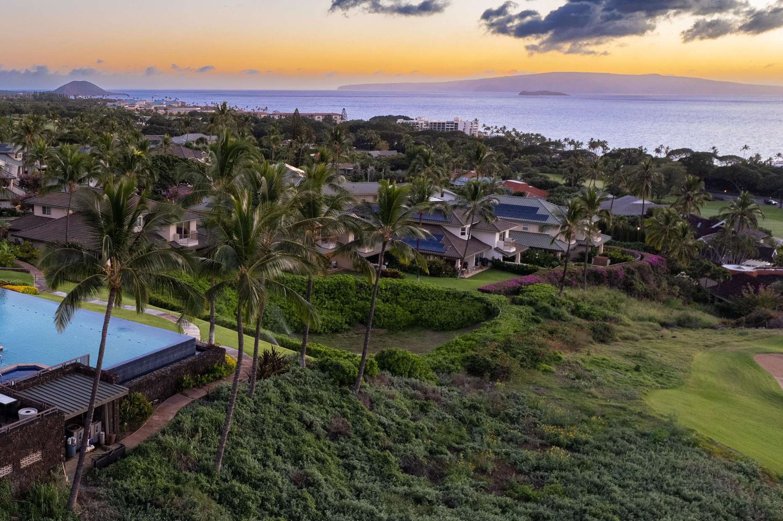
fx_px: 783
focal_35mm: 36
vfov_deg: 36.8
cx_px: 162
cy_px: 227
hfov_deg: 50.1
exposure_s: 1/25
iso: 100
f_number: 2.8
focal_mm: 8.38
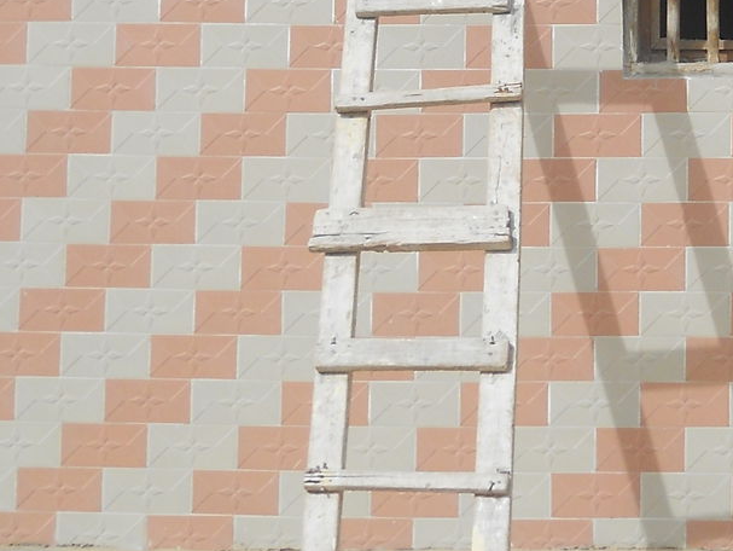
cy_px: -143
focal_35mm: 108
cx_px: 773
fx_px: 2288
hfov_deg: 17.7
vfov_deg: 13.3
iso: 80
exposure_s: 1/320
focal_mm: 6.72
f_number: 5.5
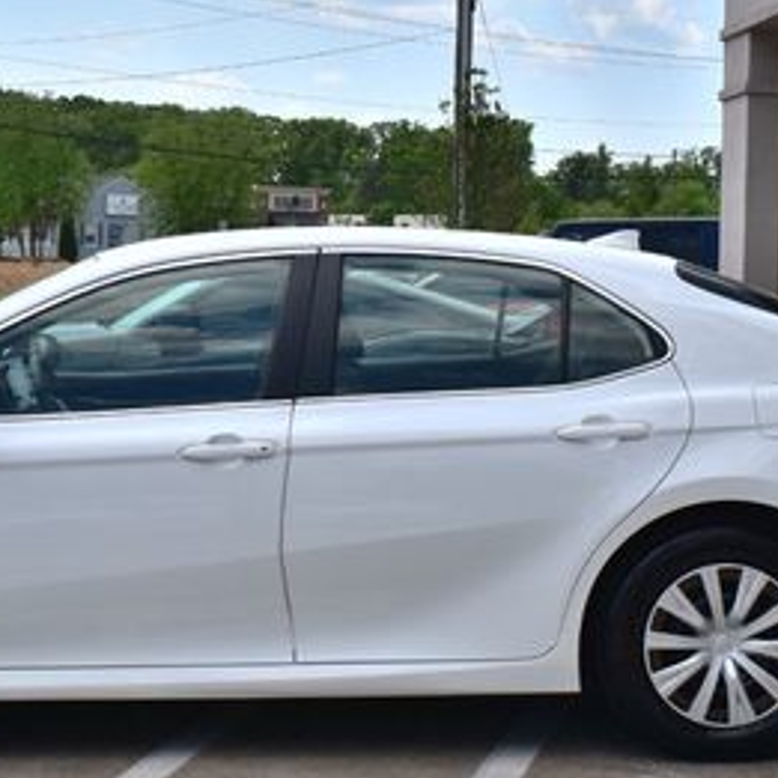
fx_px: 1907
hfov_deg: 22.9
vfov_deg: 23.0
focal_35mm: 75
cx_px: 247
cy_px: 295
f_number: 11
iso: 200
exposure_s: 1/500
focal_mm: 24
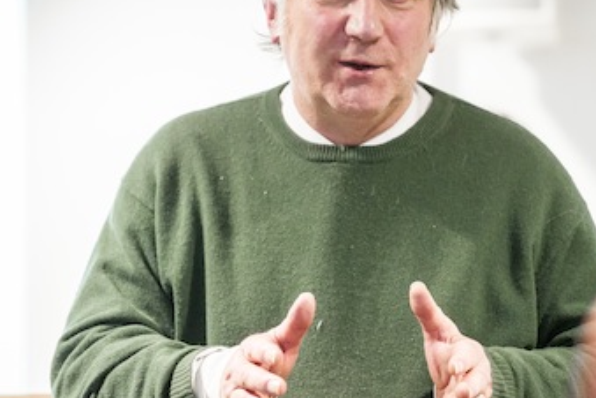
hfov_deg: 6.4
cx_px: 323
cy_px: 175
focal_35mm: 322
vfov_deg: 4.3
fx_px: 5330
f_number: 2.8
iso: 4000
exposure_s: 1/125
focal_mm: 195
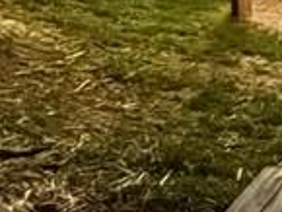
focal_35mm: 99
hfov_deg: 18.4
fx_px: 807
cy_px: 228
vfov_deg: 14.6
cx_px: 370
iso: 5000
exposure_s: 1/2
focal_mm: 2.22
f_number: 2.2
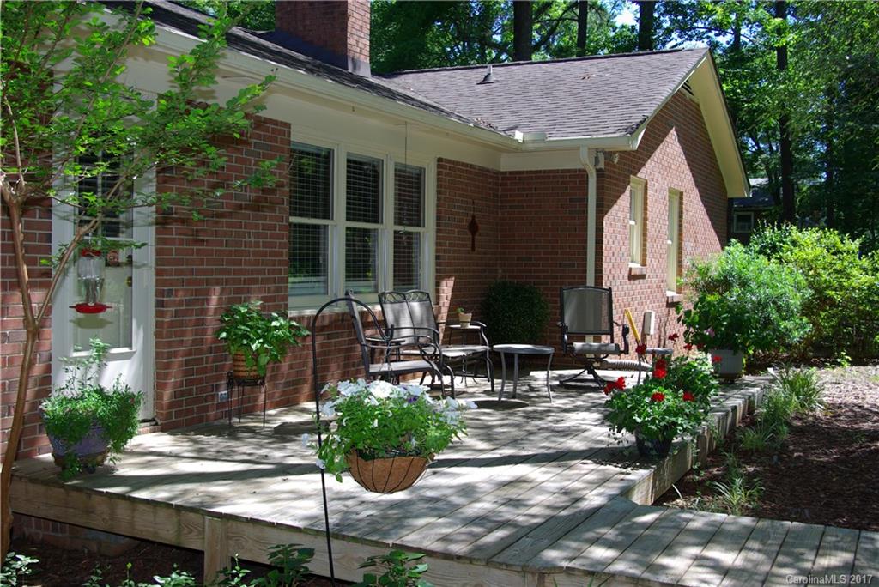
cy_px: 294
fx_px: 953
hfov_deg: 49.5
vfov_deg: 34.3
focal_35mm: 39
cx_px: 440
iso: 100
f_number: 5.6
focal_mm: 26
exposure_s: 1/125
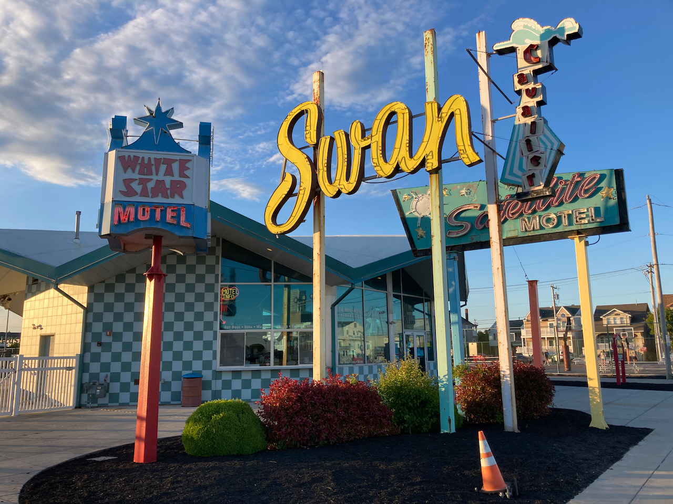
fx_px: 544
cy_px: 252
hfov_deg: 63.4
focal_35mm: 28
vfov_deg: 49.7
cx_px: 336
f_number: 1.8
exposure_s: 1/640
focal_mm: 3.99
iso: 20
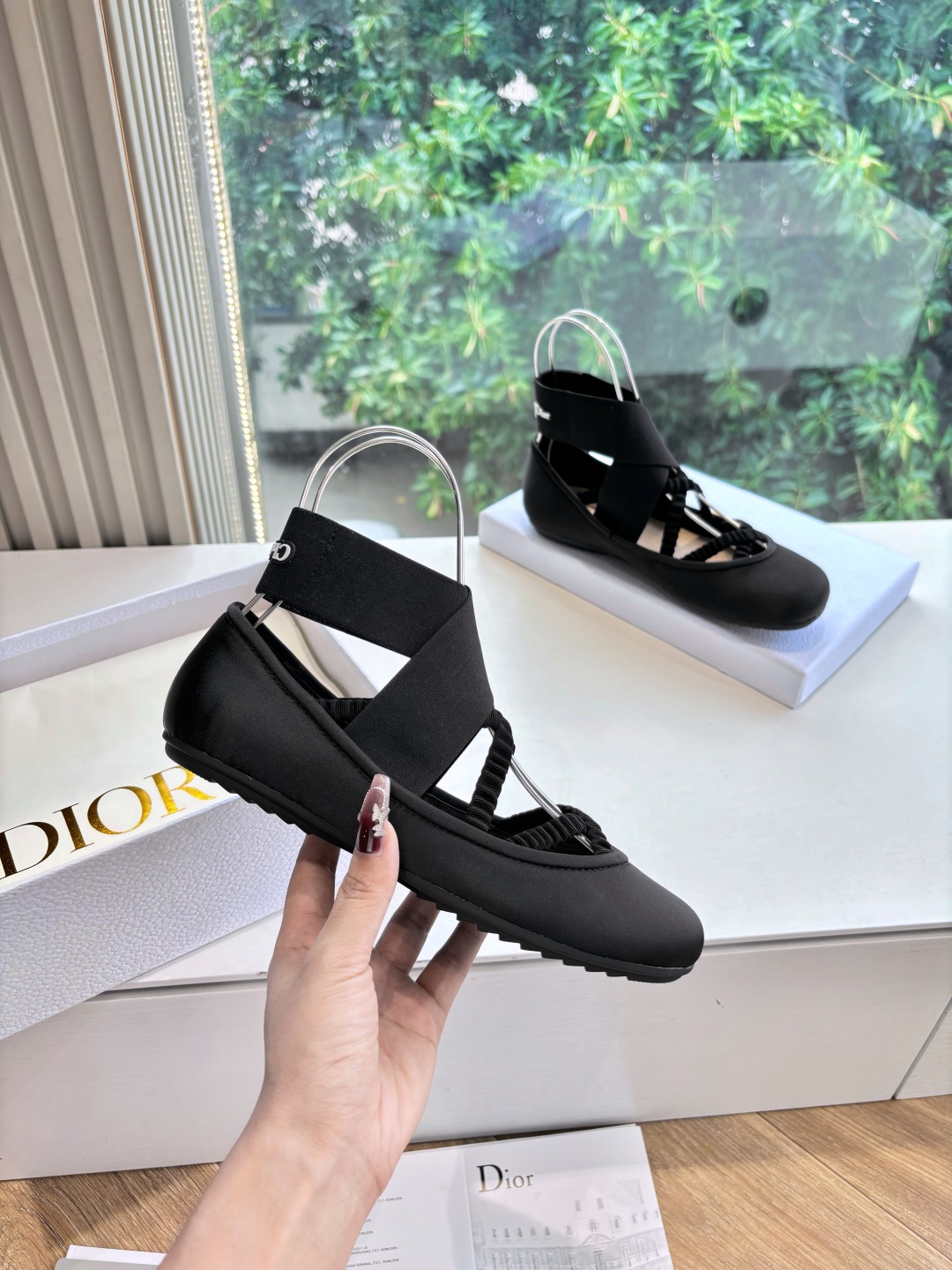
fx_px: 953
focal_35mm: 26
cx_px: 476
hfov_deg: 53.1
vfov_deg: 67.3
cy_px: 635
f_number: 1.6
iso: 40
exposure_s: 1/162
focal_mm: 5.96
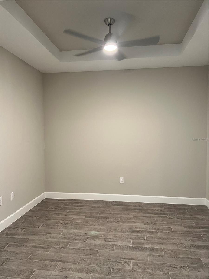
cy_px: 140
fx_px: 209
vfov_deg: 67.3
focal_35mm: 26
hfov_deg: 53.1
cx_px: 104
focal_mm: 5.7
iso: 200
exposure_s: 1/60
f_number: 1.5
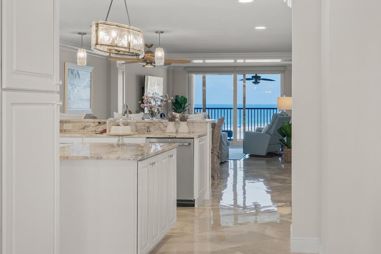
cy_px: 103
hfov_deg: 41.8
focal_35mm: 47
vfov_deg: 28.6
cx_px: 223
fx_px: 497
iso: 320
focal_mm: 24
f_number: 6.3
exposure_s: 1/10
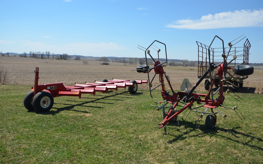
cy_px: 77
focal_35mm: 31
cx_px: 133
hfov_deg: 61.2
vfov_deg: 40.6
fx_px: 222
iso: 100
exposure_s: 1/320
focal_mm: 20
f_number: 9
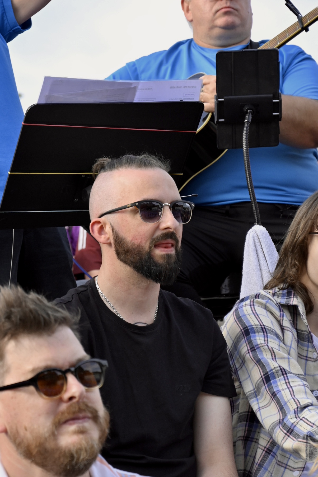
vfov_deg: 12.8
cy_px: 88
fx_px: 2120
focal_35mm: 160
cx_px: -25
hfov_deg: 8.5
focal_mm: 70
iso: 160
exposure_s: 1/250
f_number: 5.6
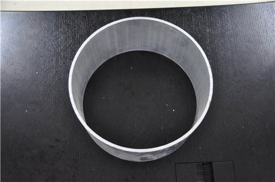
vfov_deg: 30.8
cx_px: 138
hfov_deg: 45.0
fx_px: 332
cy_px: 91
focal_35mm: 44
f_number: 4
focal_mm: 29
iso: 3200
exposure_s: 1/30
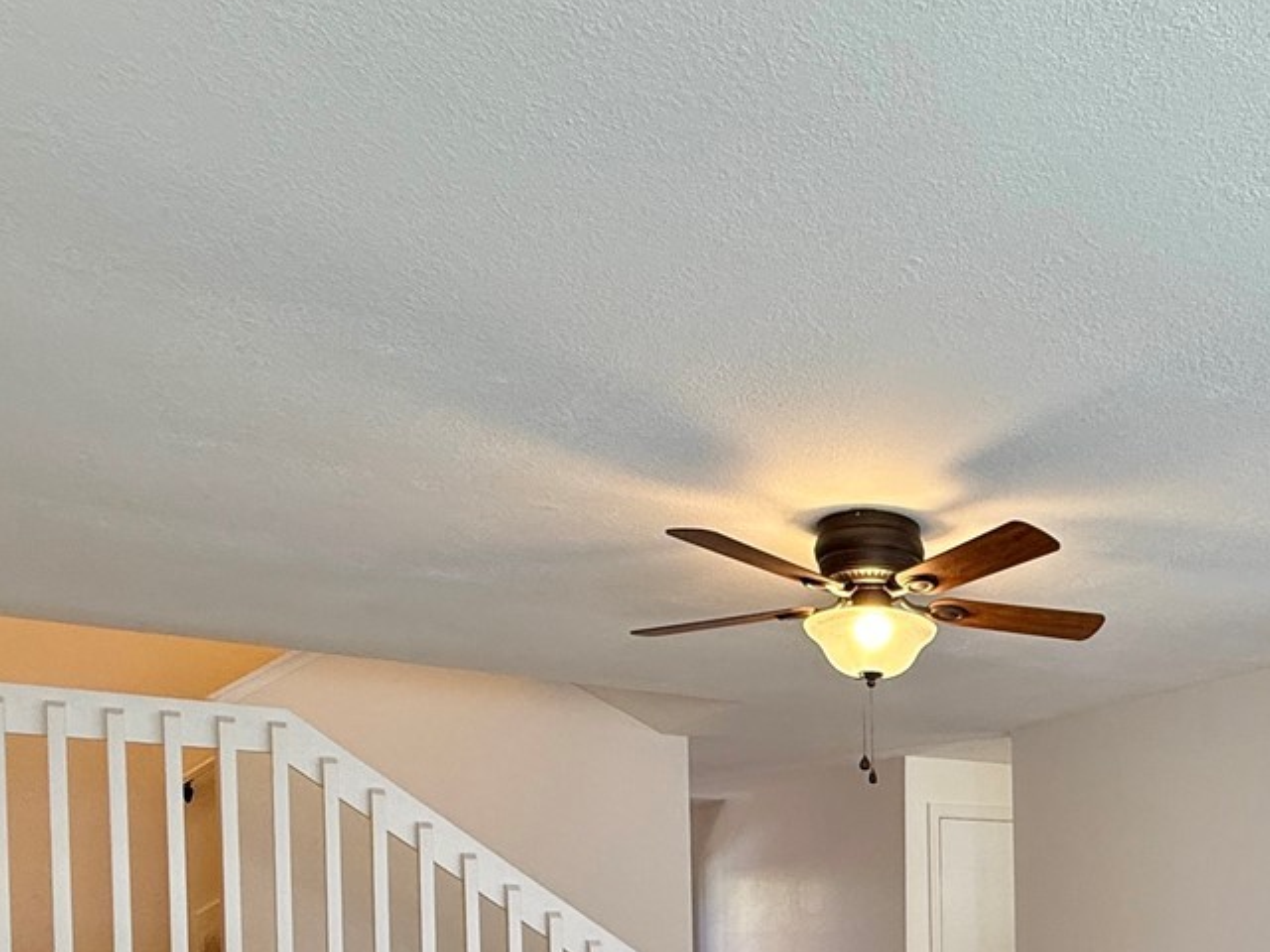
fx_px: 1284
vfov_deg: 36.3
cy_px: 968
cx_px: 1064
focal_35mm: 35
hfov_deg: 48.8
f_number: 2.2
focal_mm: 2.22
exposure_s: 1/120
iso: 160
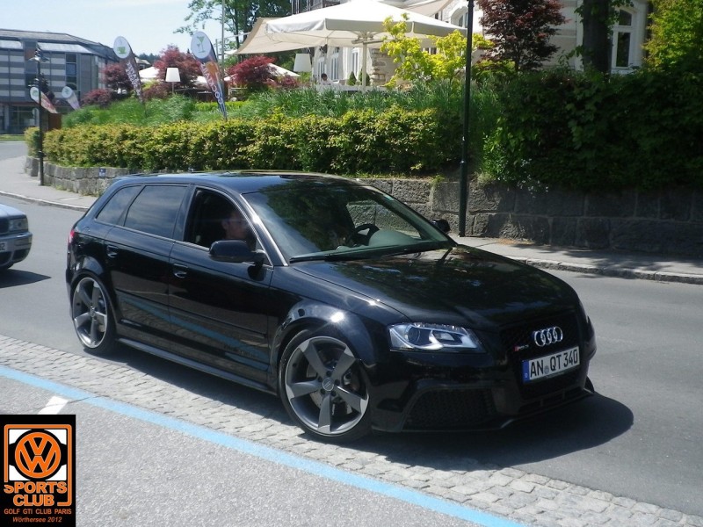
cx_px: 352
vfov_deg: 49.7
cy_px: 264
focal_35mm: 28
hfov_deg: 63.4
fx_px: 569
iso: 80
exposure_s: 1/500
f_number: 3.5
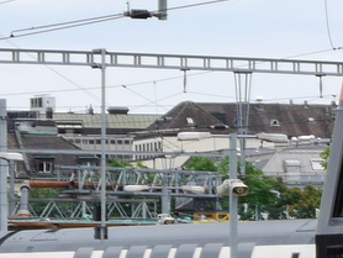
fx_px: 2826
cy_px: 235
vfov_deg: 5.2
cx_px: 709
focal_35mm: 285
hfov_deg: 6.7
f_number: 6.3
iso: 160
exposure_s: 1/200
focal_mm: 33
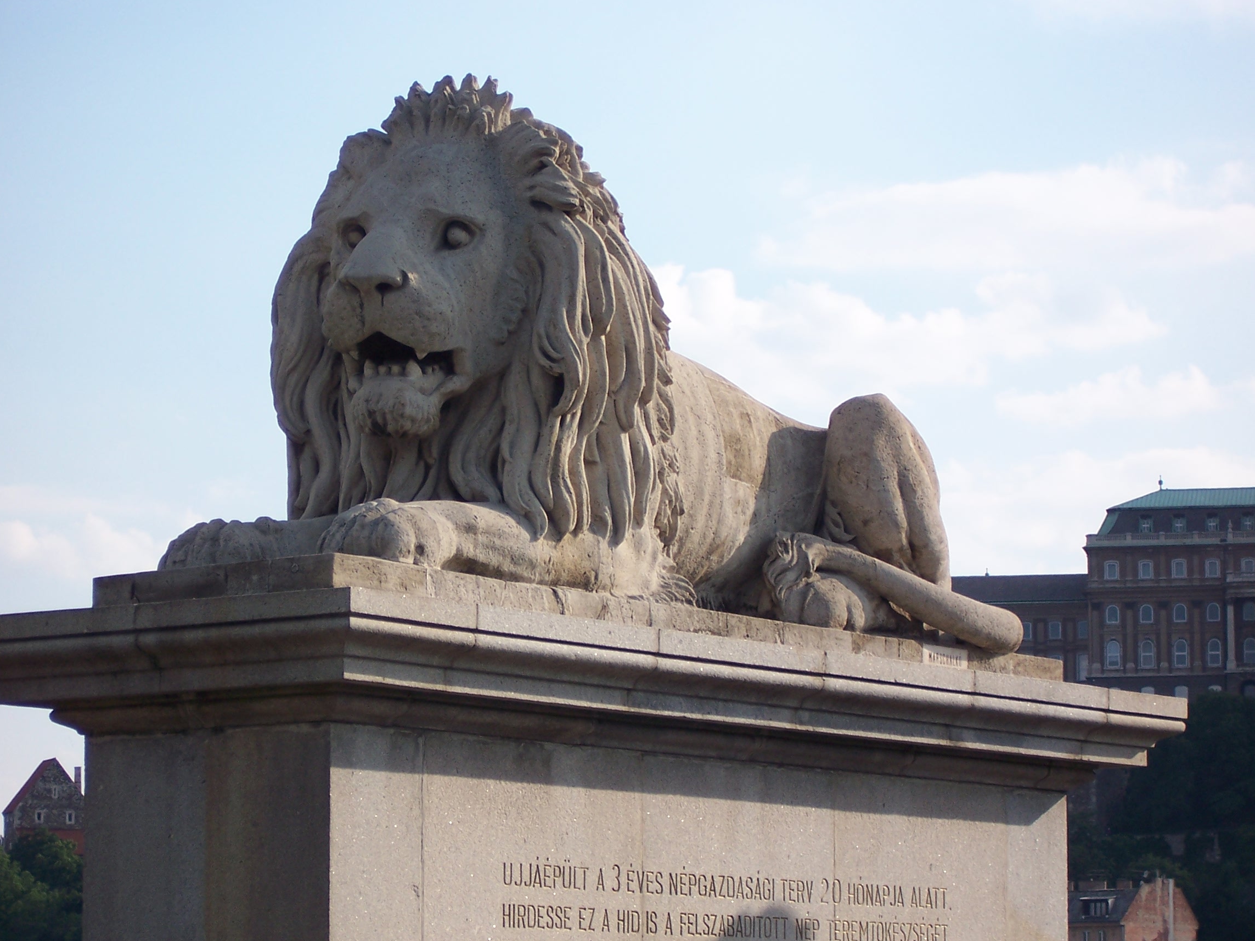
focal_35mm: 133
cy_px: 473
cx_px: 627
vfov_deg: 11.1
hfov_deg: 14.8
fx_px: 4822
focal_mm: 22
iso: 80
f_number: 4.8
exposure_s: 1/350
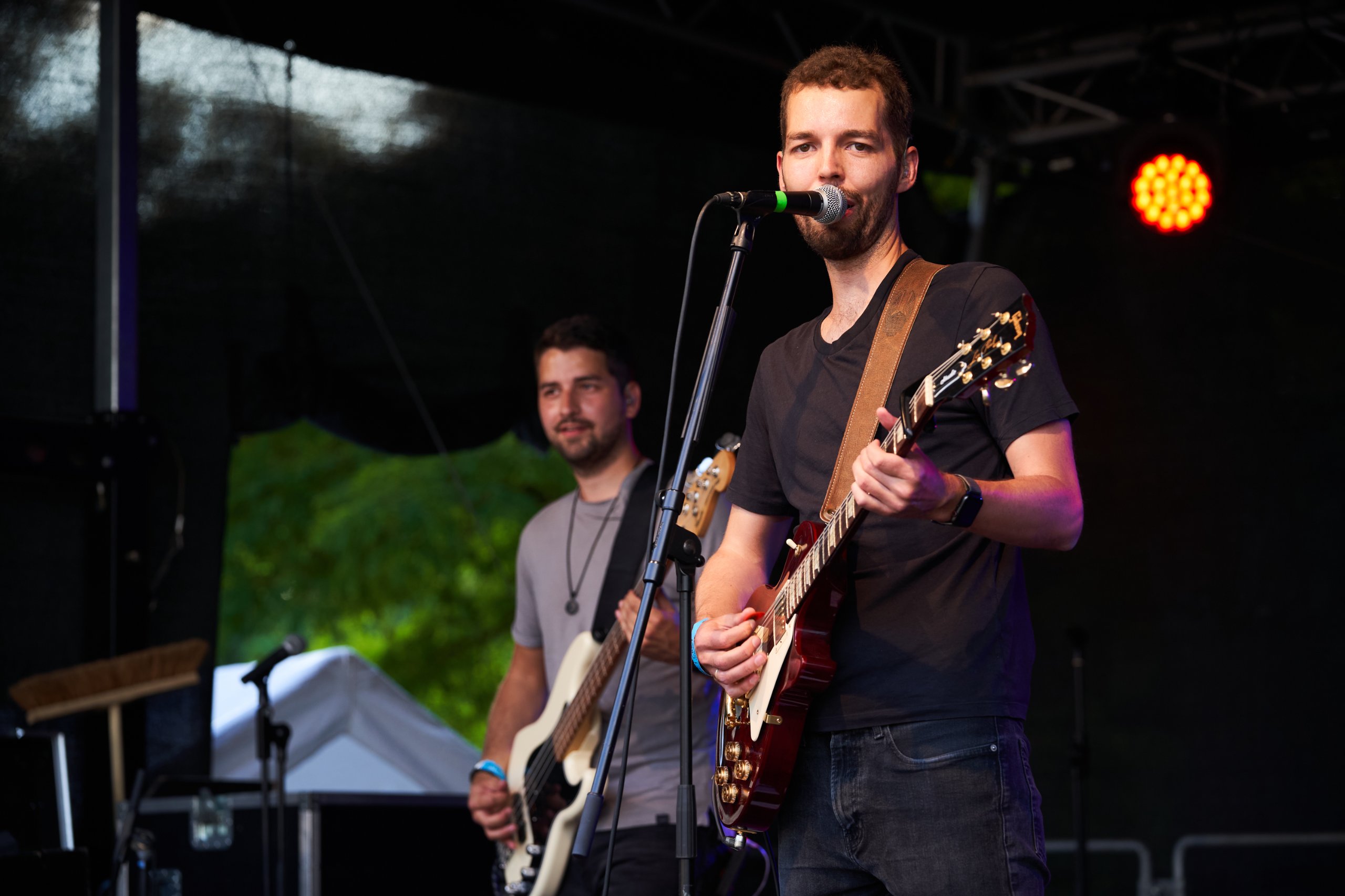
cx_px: 672
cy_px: 448
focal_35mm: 120
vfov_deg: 11.4
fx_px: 4482
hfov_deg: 17.1
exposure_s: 1/250
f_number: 4
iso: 640
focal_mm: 120
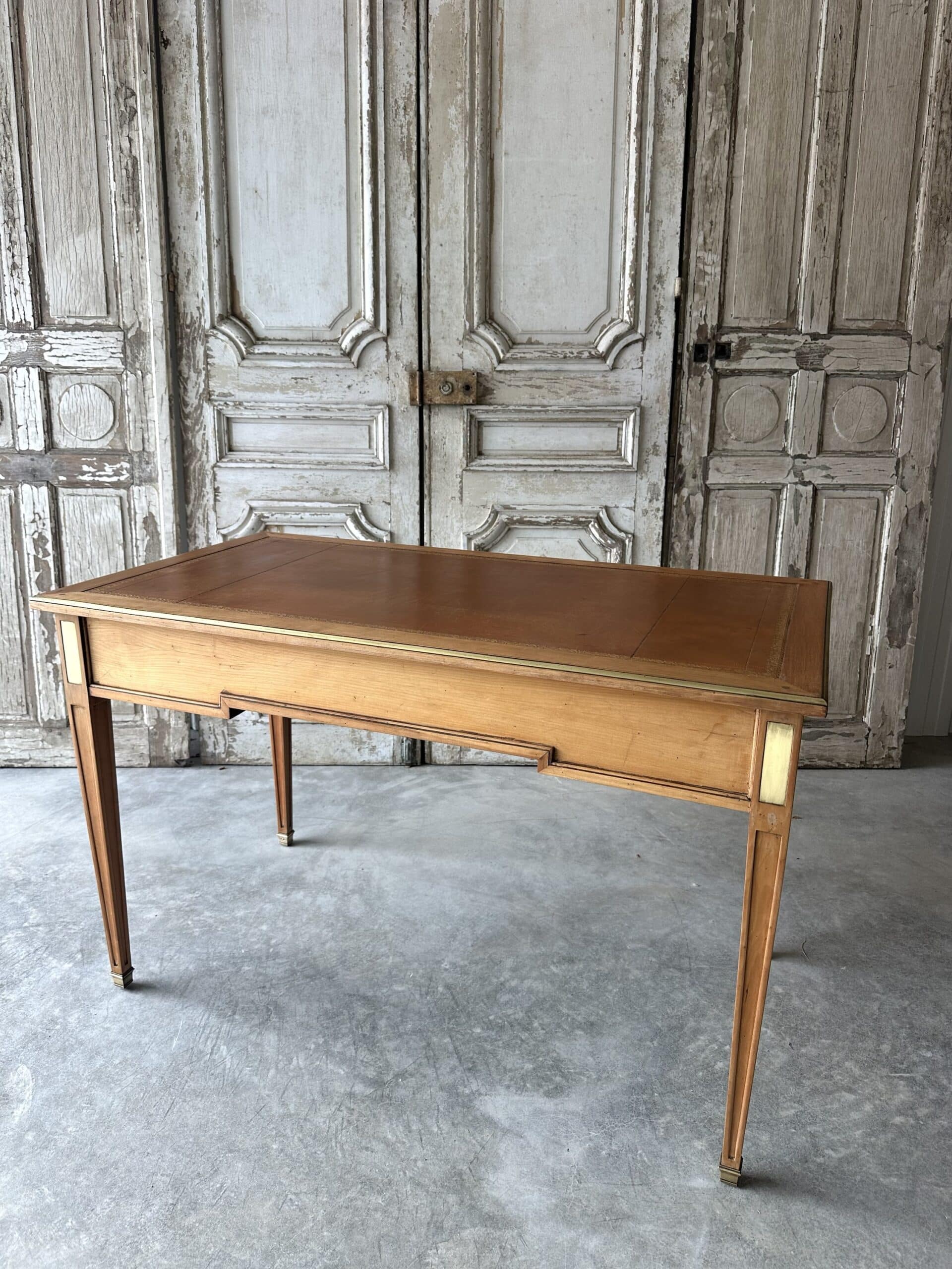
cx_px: 476
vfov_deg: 71.6
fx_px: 880
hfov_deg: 56.8
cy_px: 634
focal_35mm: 24
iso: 64
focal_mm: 6.86
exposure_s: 1/223
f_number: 1.78
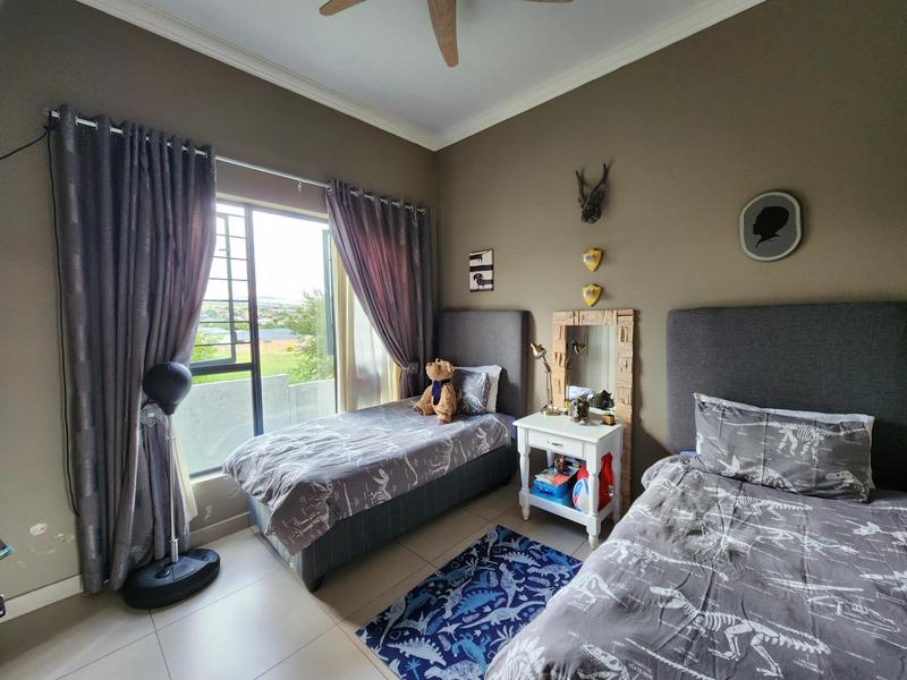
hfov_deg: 106.2
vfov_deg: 89.9
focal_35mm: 13
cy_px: 340
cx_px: 454
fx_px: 341
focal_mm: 2.2
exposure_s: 1/50
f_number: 2.2
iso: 160
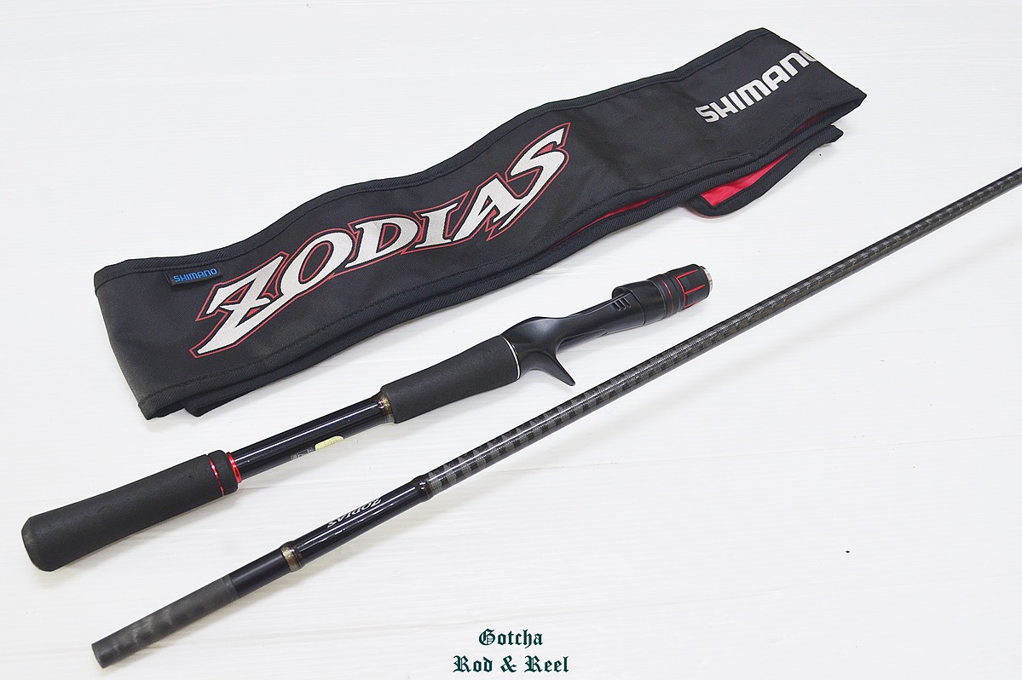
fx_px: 1021
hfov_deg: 53.2
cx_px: 511
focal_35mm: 36
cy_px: 340
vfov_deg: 36.8
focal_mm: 24
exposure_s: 1/4
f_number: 6.3
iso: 400
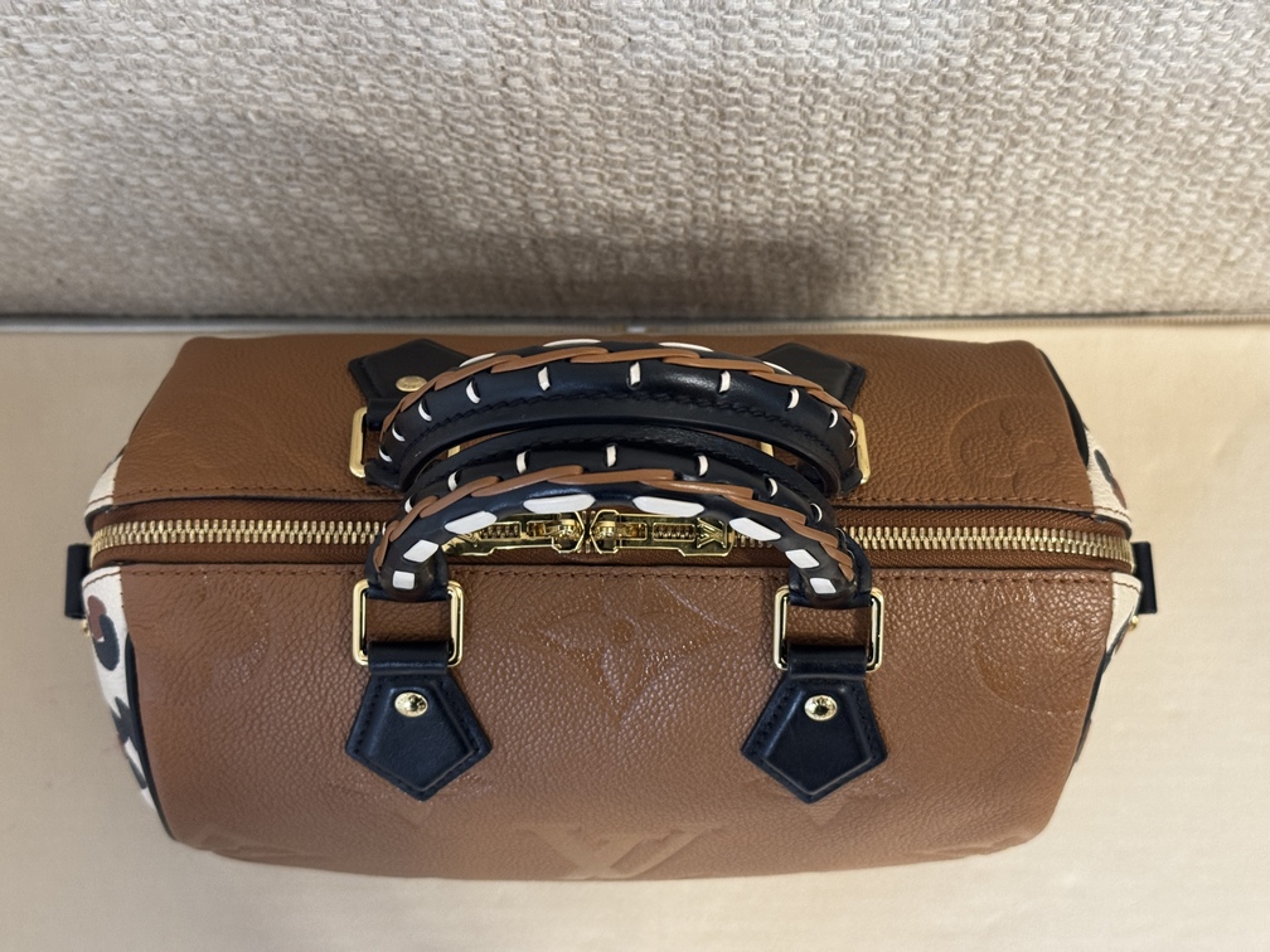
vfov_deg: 30.3
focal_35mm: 48
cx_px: 635
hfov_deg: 39.7
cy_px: 476
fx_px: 1761
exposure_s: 1/33
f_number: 1.78
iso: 320
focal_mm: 6.76
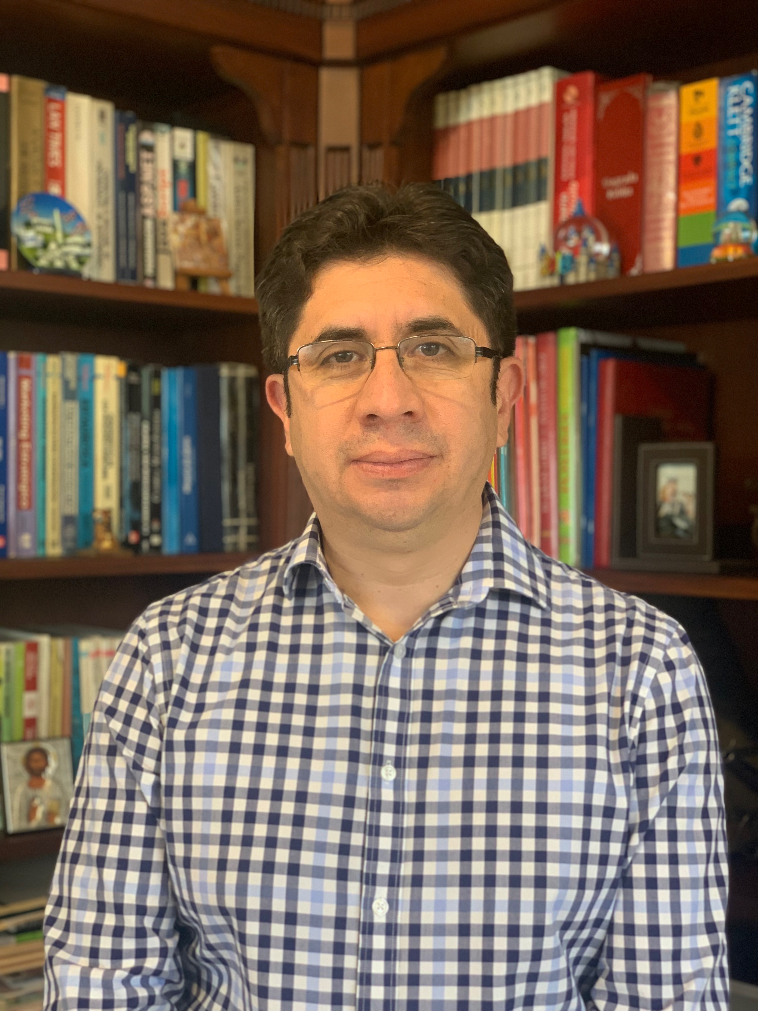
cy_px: 506
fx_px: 1518
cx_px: 379
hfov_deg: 28.0
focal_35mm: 52
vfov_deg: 36.8
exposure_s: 1/60
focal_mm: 6
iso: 160
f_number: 2.4
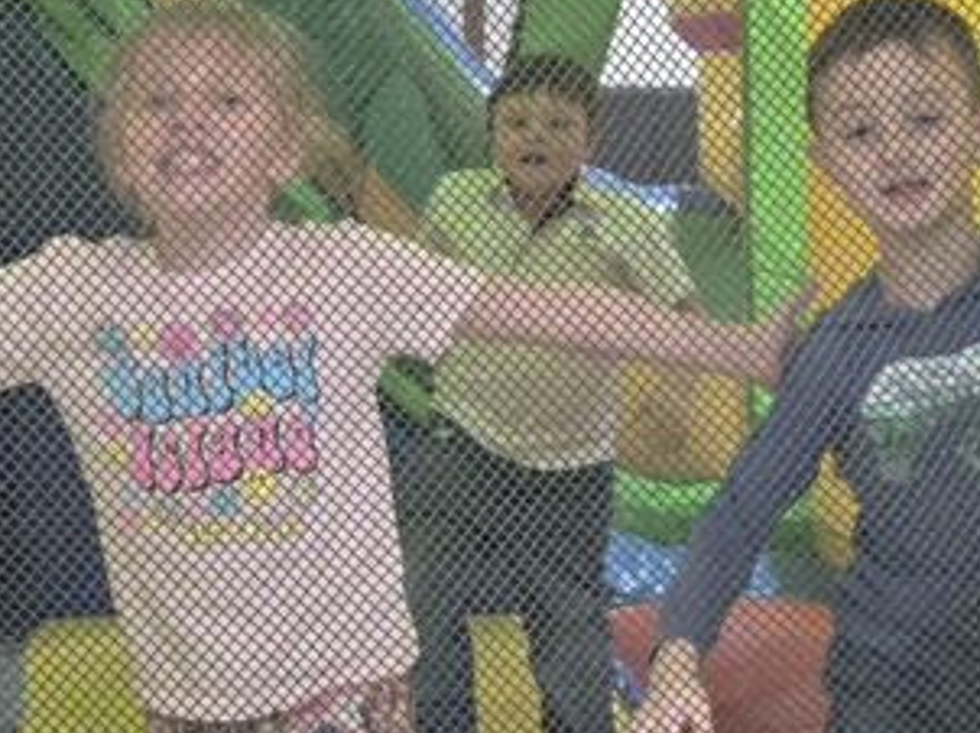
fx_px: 2206
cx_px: 484
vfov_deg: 18.9
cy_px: 324
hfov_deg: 25.0
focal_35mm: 78
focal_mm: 5.4
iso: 800
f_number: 1.8
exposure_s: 1/120
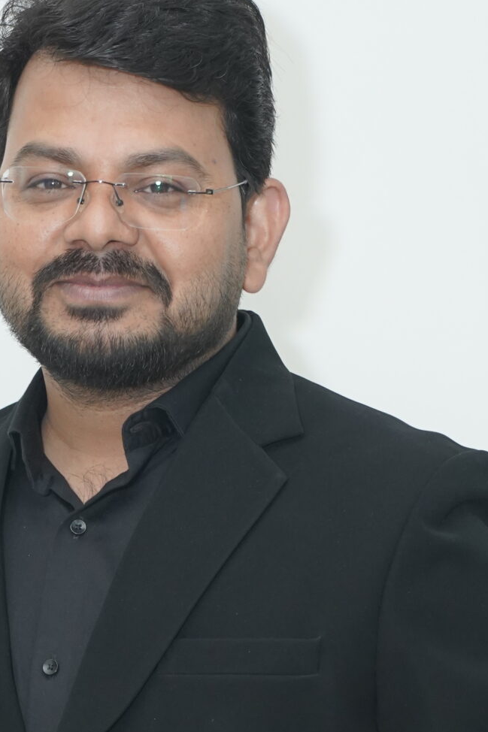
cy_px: 665
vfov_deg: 14.3
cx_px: 170
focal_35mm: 142
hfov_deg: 9.7
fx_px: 2888
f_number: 4
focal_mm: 54
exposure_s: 1/125
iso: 2000
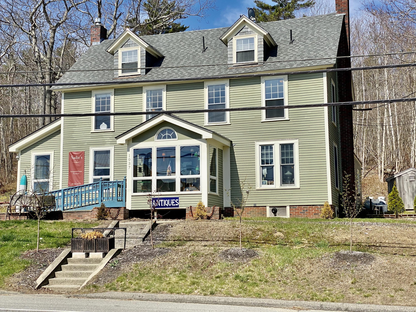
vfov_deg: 28.0
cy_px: 156
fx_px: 625
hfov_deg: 36.8
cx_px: 208
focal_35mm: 52
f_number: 2
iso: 20
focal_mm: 6
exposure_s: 1/1916
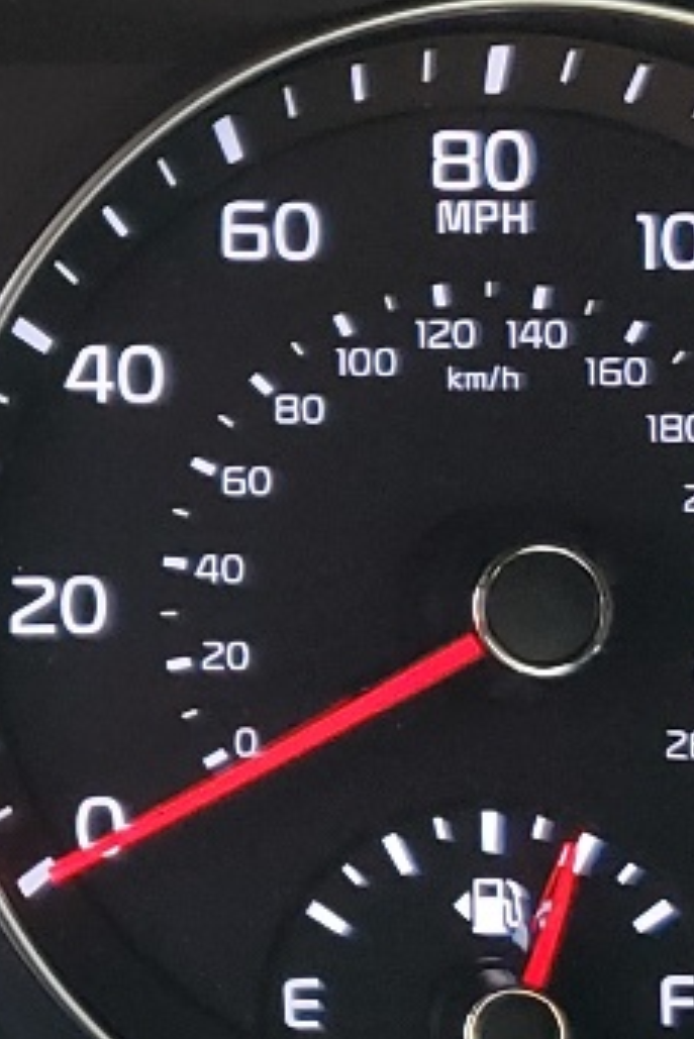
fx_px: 3640
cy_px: 530
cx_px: -627
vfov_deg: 16.3
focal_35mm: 126
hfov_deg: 10.2
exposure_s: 1/120
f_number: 1.5
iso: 97
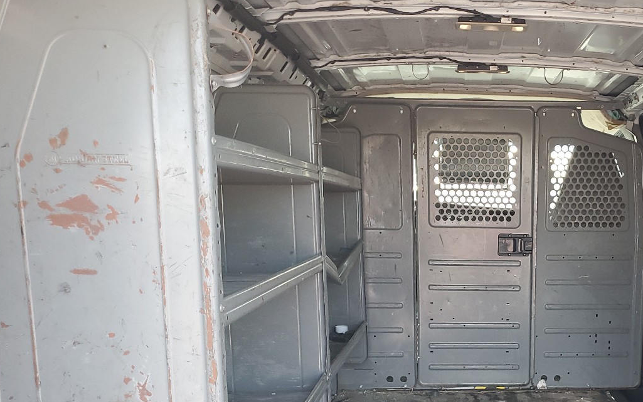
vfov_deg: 29.1
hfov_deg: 44.5
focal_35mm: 43
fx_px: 754
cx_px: 488
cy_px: 330
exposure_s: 1/120
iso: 75
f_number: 1.5
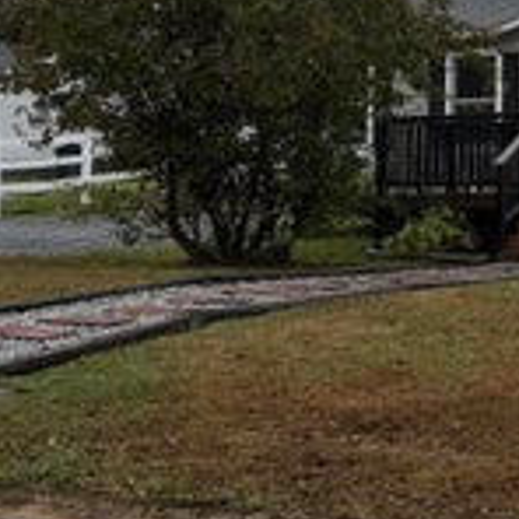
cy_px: -53
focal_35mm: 92
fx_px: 1561
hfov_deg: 18.0
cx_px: 614
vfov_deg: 18.2
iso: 80
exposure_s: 1/2611
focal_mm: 6.76
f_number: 1.78
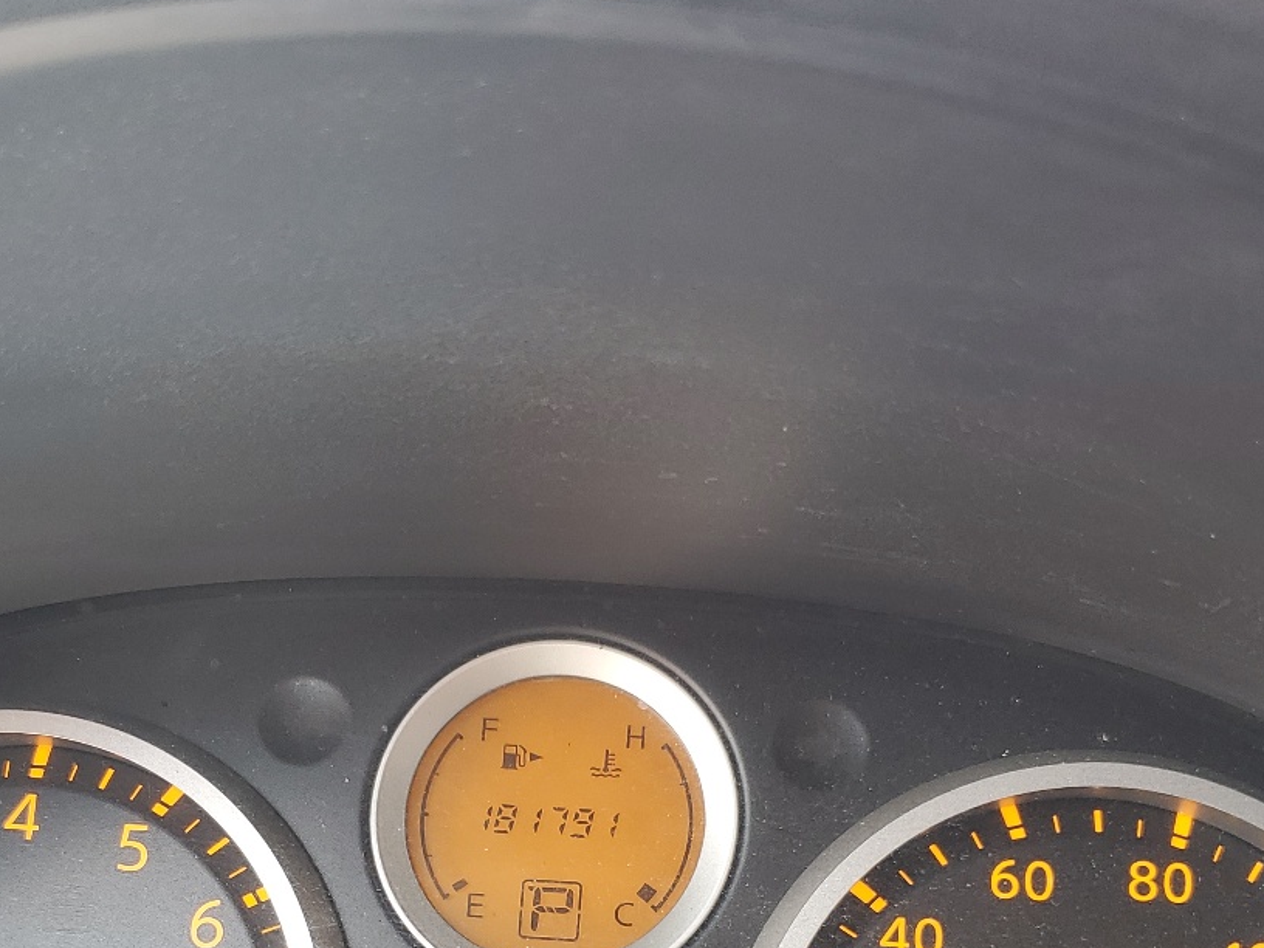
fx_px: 1862
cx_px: 551
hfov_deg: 37.4
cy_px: 869
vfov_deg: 27.4
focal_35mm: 51
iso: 51
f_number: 1.5
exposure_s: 1/60.2
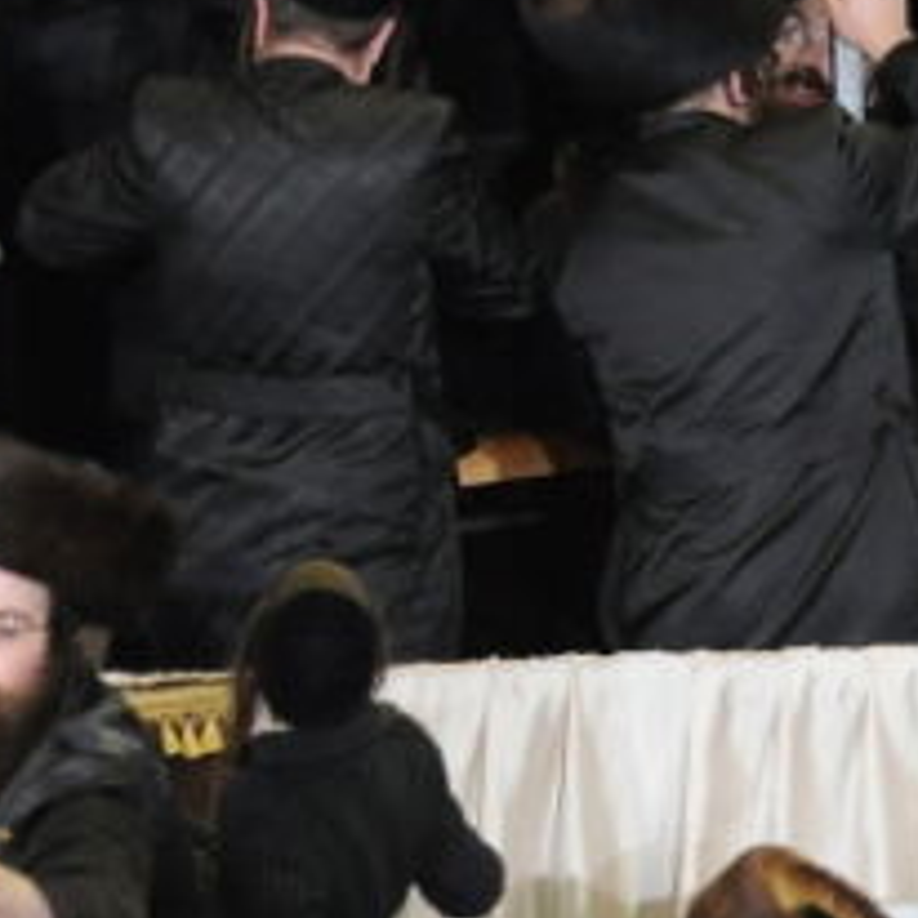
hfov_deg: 2.8
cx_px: 1511
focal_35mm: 619
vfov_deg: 2.8
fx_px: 18572
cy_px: -196
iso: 1000
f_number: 5.6
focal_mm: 98
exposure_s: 1/80
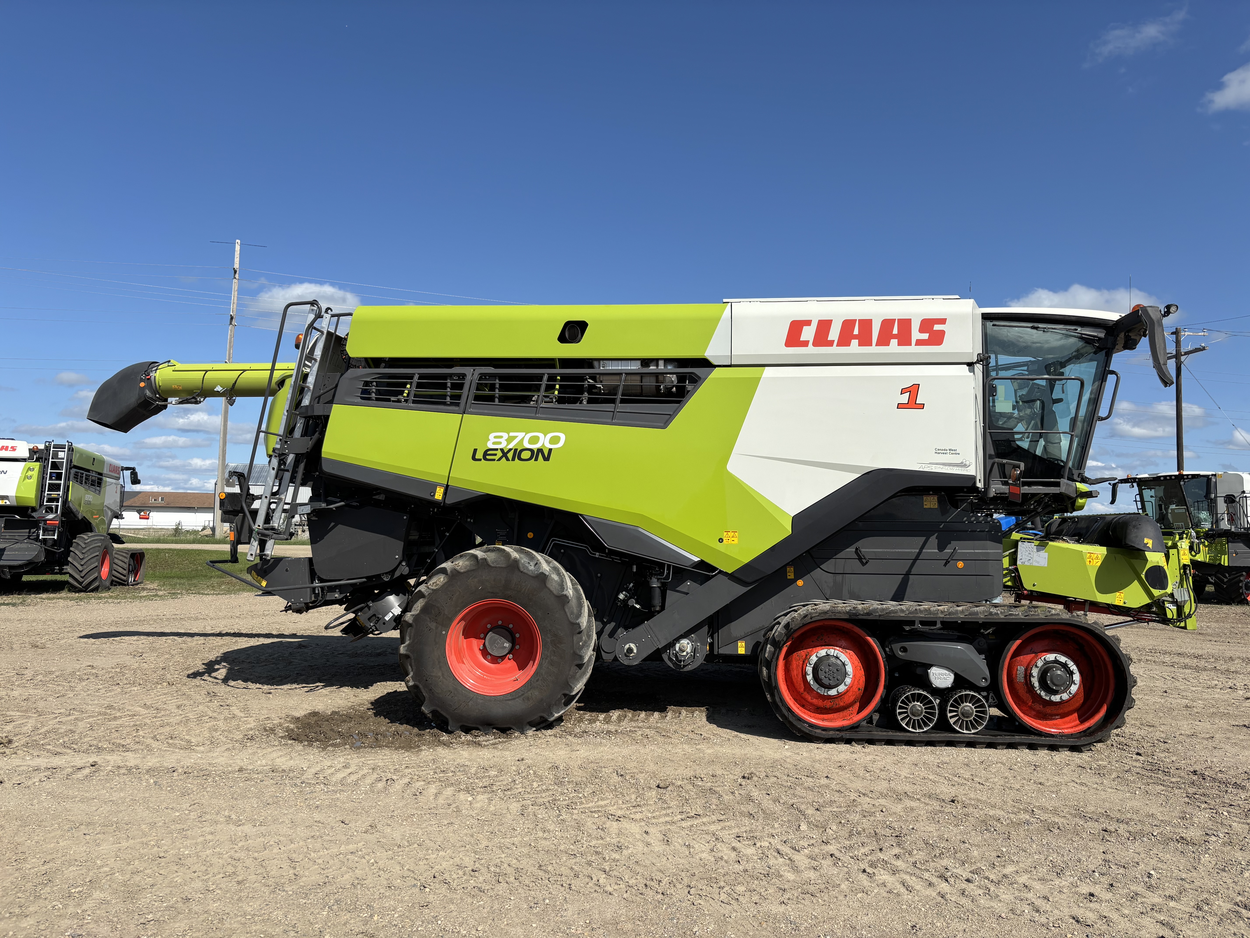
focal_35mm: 26
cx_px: 625
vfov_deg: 53.1
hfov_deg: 67.3
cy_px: 469
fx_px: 939
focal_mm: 5.96
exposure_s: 1/4630
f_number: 1.6
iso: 50
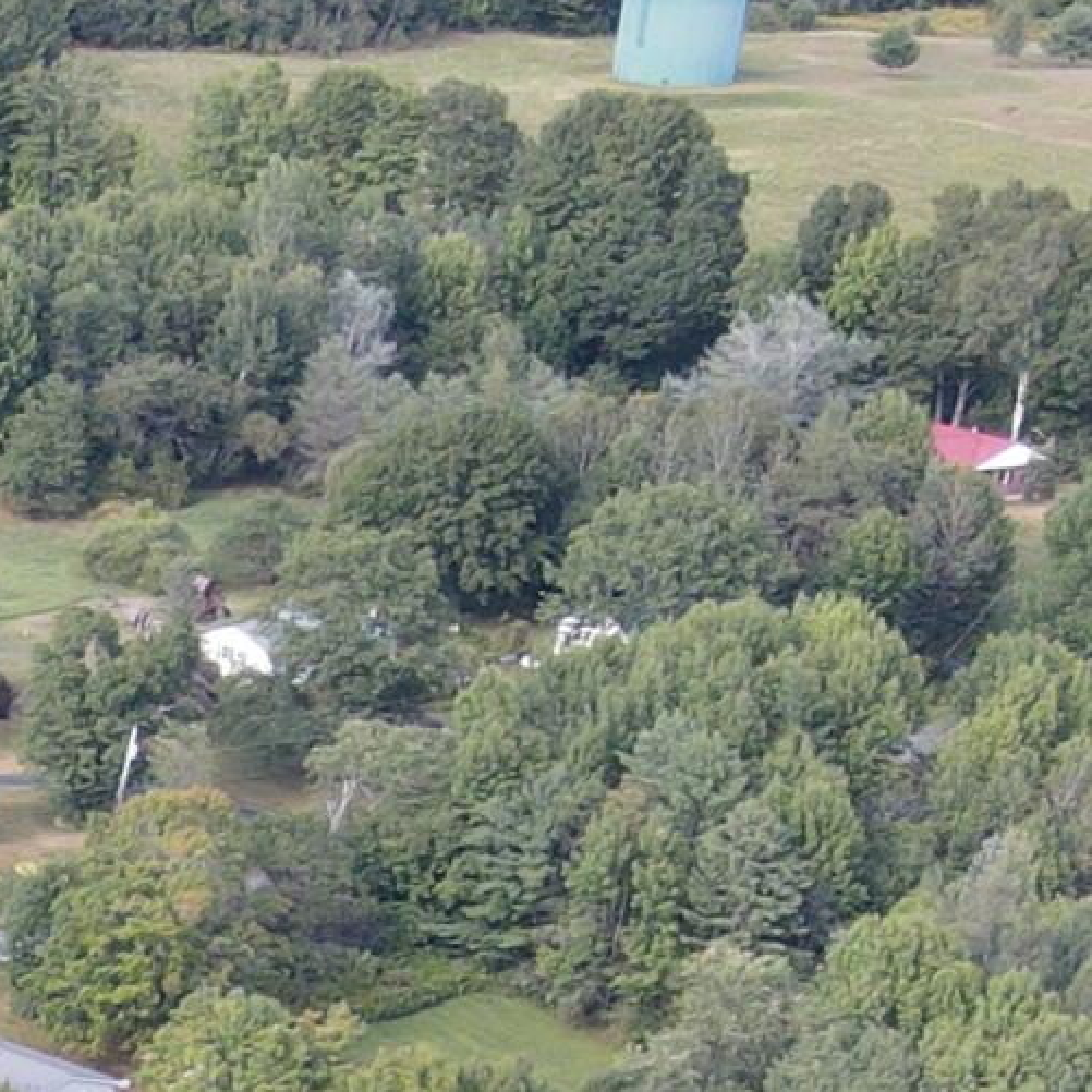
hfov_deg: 12.5
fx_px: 4533
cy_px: 2238
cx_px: -902
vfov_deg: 12.1
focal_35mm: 127
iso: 200
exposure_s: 1/12.5
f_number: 2.8
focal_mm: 4.5
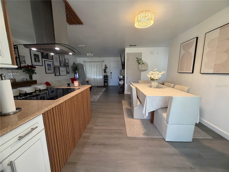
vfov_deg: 85.7
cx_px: 114
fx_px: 93
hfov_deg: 102.1
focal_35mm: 14
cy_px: 86
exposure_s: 1/60
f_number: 2.2
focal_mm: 2.22
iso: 320
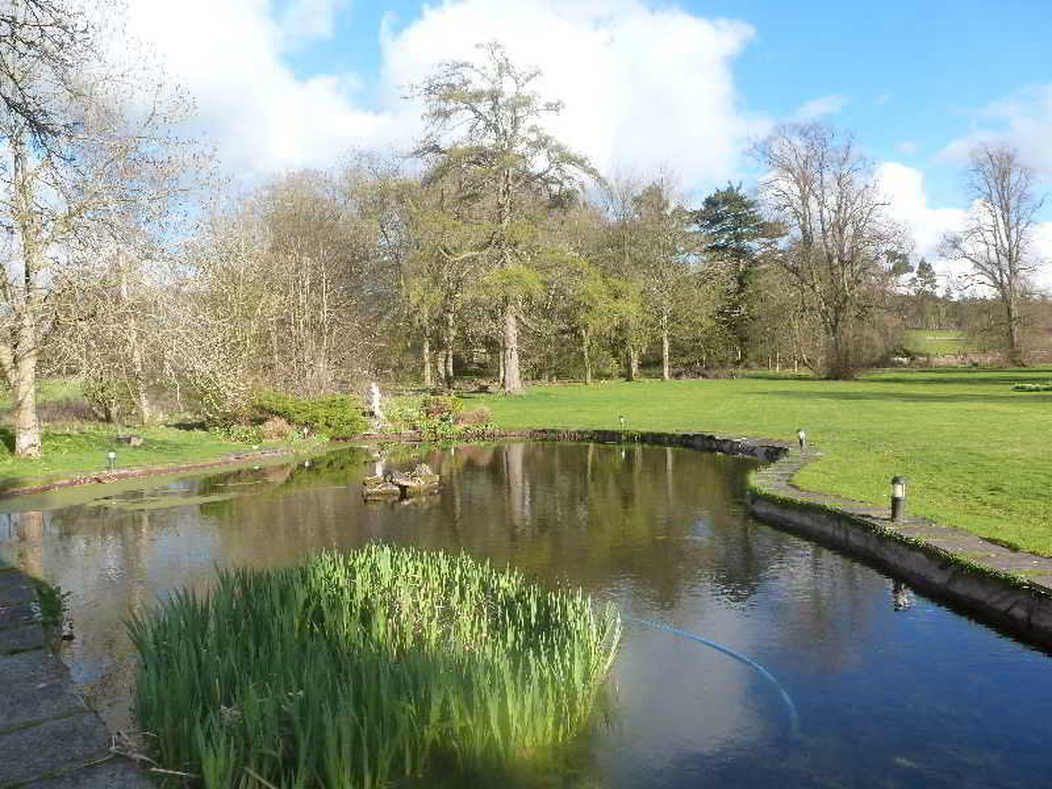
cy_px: 394
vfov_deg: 56.8
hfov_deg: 71.6
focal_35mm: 24
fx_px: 729
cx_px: 526
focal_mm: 4.3
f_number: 4
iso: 160
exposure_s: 1/200
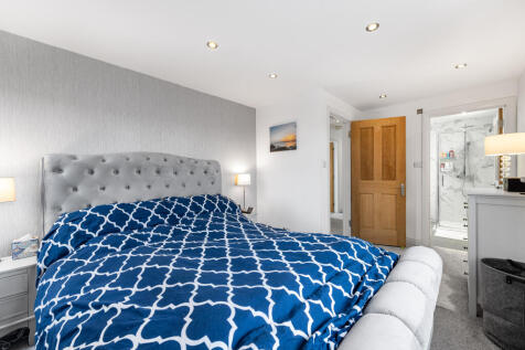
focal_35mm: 14
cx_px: 262
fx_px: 204
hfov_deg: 104.3
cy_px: 175
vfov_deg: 81.2
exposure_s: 1/2.5
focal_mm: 14
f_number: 8
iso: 100
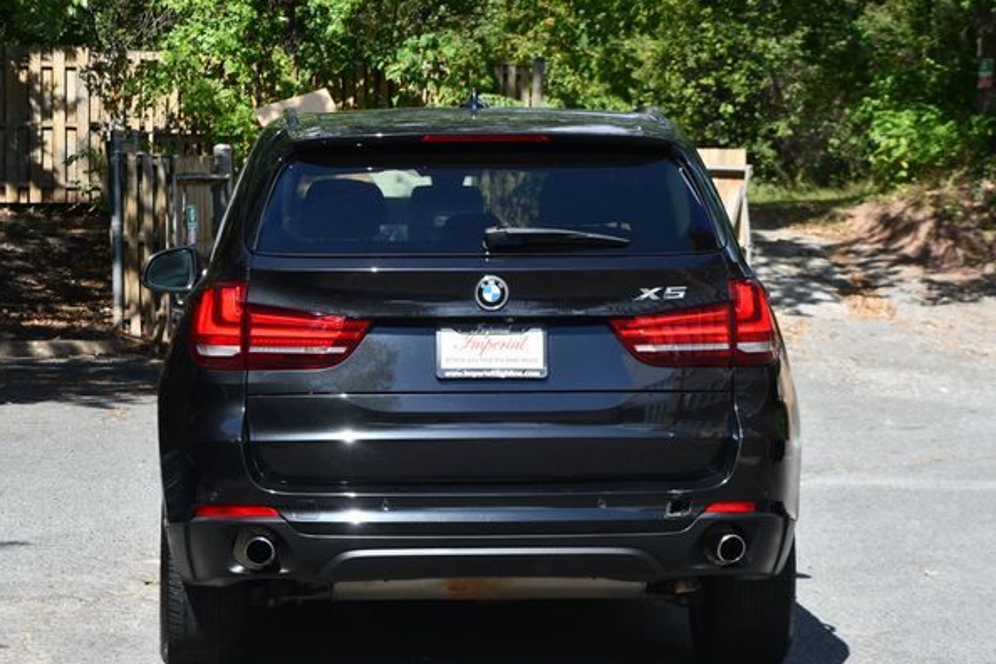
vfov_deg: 10.9
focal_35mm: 126
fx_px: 3486
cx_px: 478
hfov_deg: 16.3
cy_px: 349
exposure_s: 1/250
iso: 140
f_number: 8
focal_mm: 78
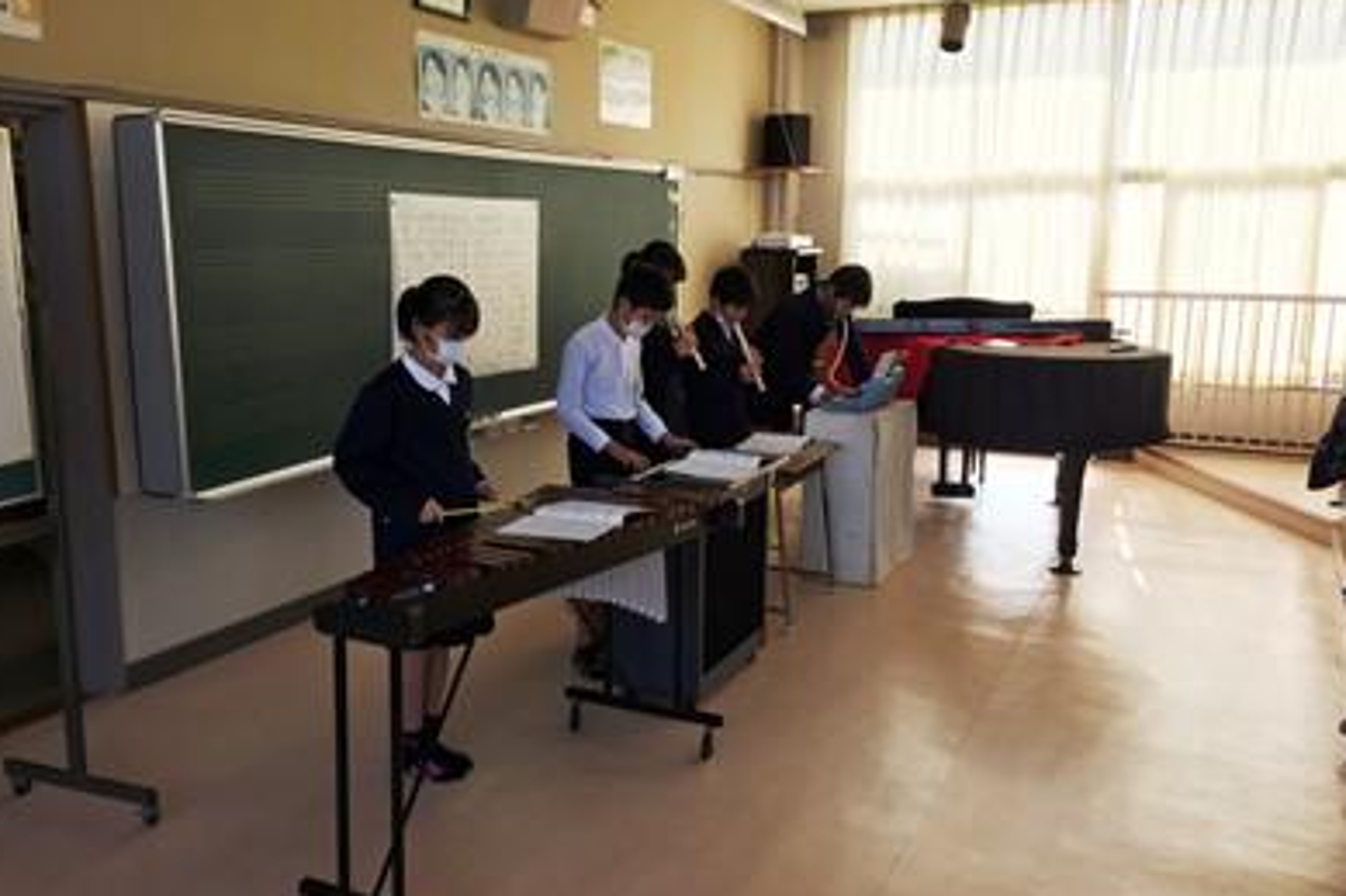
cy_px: 453
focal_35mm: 31
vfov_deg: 42.3
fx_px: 1159
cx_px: 668
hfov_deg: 60.3
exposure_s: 1/291
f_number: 2.2
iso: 32
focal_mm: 4.15
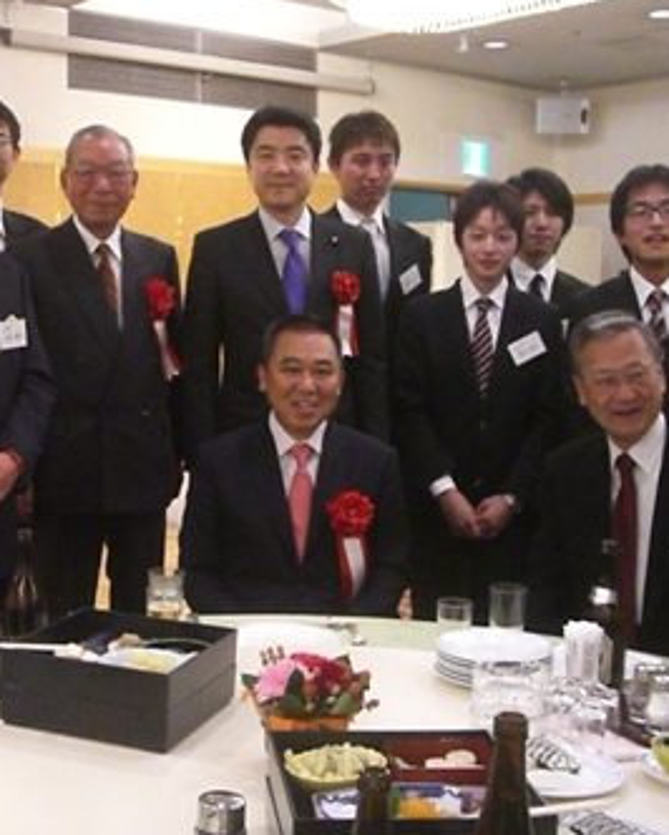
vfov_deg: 37.3
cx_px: 158
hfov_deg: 29.7
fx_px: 1236
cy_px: 415
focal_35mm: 50
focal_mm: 7.9
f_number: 2.8
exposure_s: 1/125
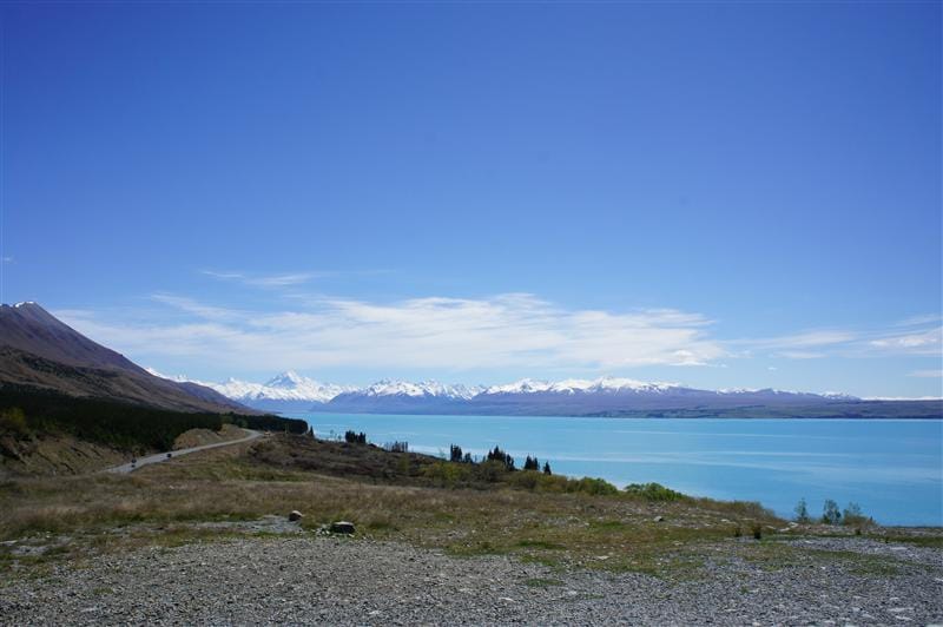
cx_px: 472
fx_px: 707
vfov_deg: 47.9
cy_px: 314
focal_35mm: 27
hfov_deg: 67.4
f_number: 11
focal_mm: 18
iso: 200
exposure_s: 1/400
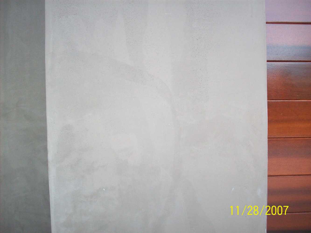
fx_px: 332
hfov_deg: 50.1
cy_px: 116
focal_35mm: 37
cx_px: 156
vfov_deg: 38.7
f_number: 2.8
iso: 160
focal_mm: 6.2
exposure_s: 1/70.8
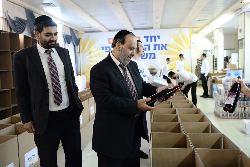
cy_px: 84
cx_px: 125
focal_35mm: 31
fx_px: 215
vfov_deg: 42.3
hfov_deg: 60.3
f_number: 3.2
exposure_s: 1/160
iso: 4000
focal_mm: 31
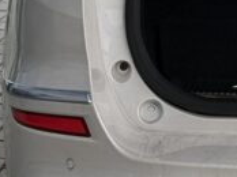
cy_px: -245
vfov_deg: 5.1
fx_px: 1935
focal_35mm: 283
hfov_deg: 6.8
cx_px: 443
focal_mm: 6.76
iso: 64
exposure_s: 1/2494
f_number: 1.78
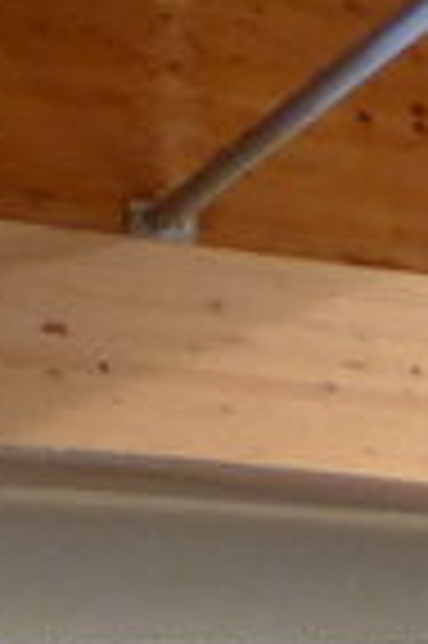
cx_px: 978
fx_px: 4522
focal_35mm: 253
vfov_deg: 7.2
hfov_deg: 5.3
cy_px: 1968
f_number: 2
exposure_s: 1/25
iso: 400
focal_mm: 6
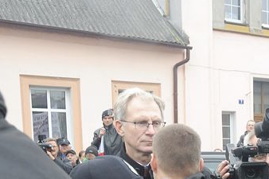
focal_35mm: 79
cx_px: 293
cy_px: 219
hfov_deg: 24.0
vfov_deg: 16.4
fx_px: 592
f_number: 6.3
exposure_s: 1/160
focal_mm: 21
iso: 800
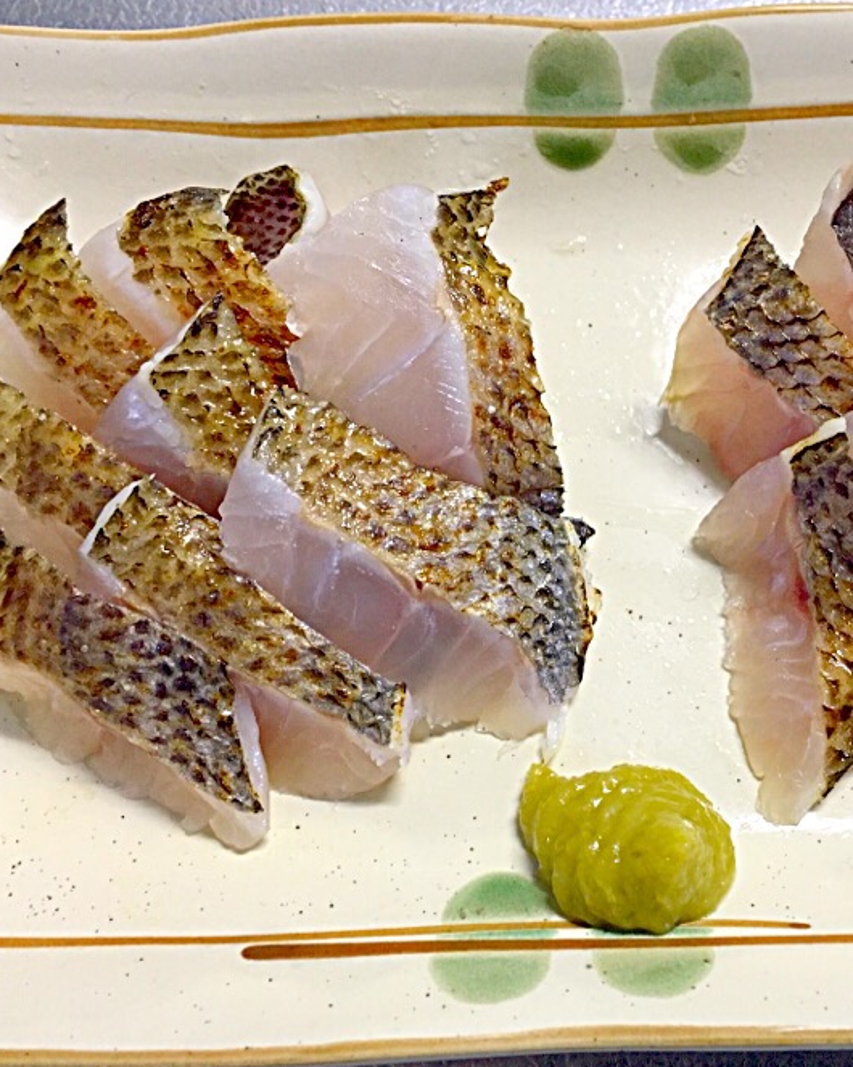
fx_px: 1294
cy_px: 573
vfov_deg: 44.8
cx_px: 597
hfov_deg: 35.9
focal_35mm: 41
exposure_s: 1/33
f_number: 2.2
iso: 160
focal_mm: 4.15
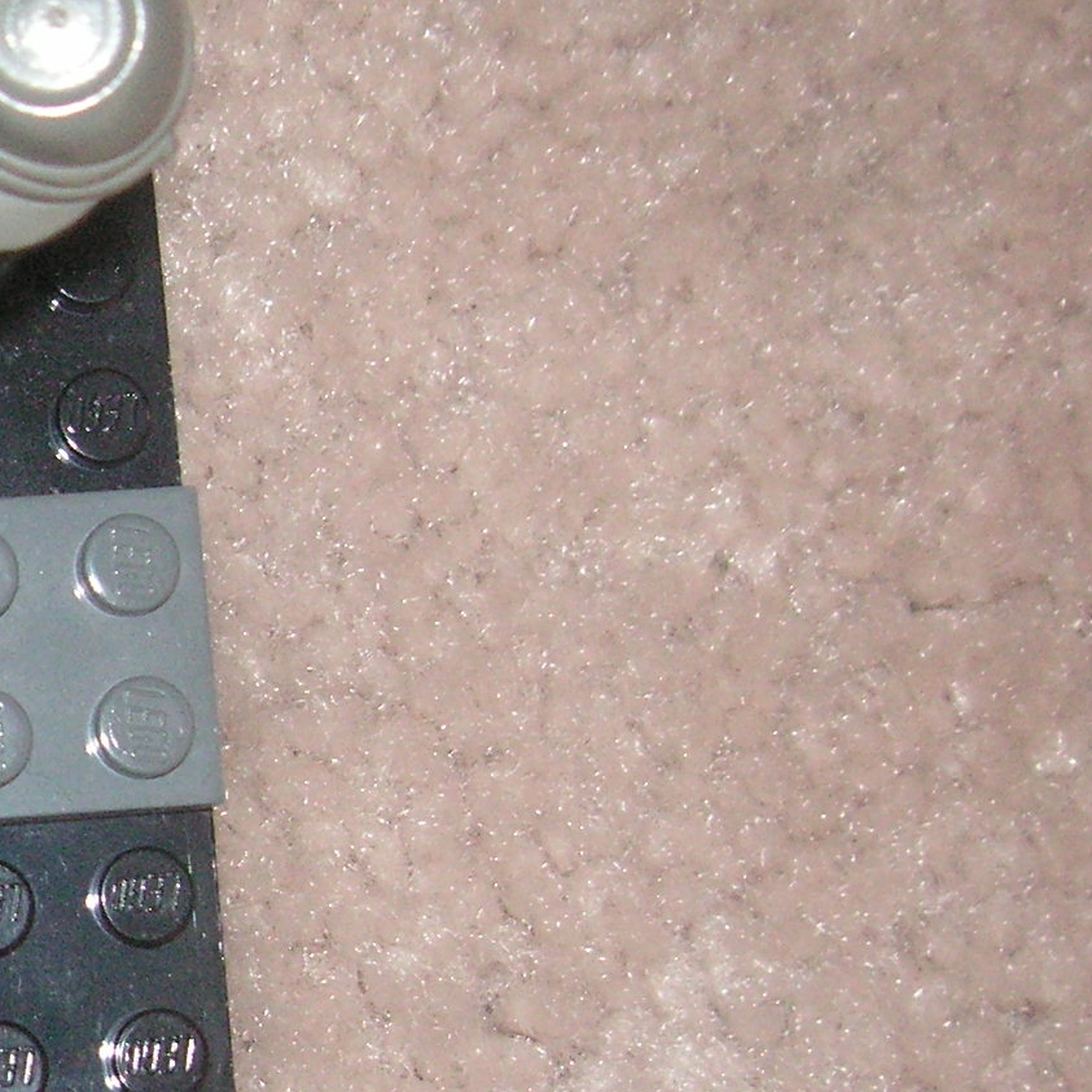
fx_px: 3640
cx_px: -425
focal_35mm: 102
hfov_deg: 16.0
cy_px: 745
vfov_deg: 17.0
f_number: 3.3
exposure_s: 1/45
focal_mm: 6.3
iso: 160
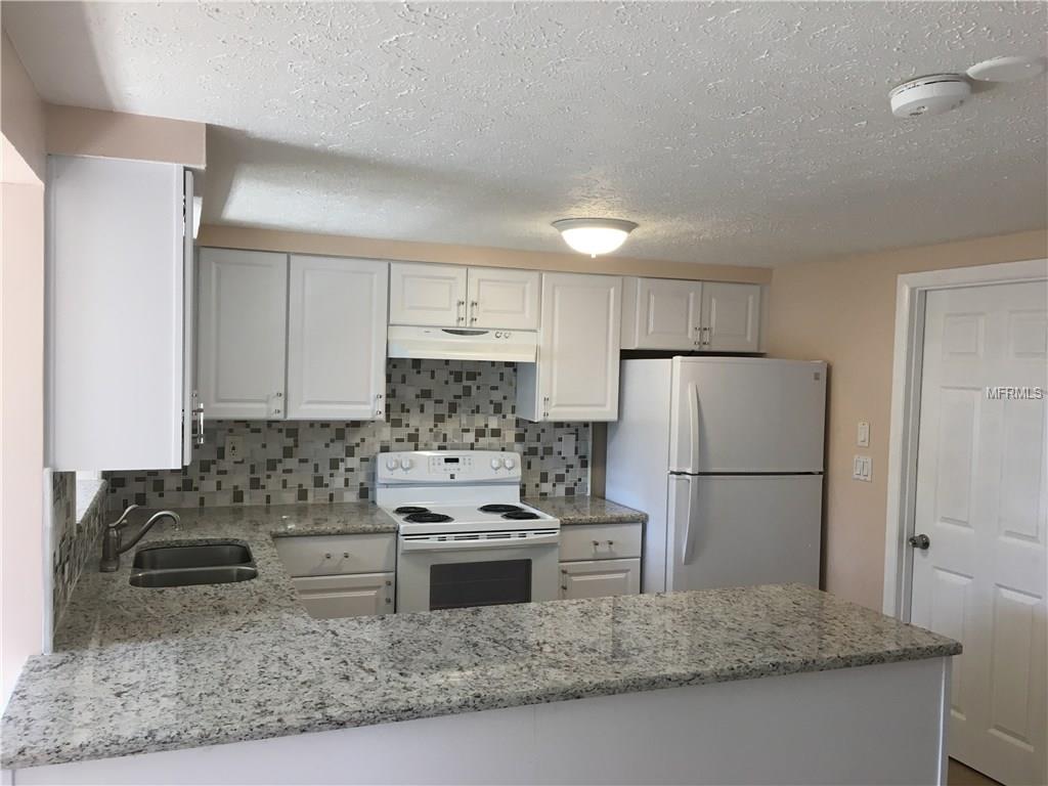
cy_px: 393
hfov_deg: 61.7
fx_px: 878
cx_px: 524
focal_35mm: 29
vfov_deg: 48.2
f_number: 2.2
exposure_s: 1/30
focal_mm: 4.15
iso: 25
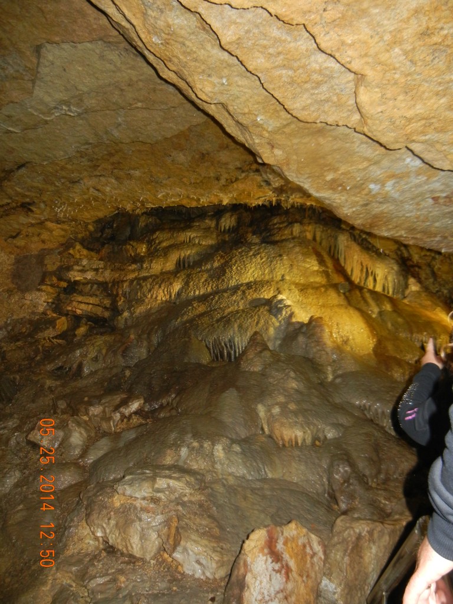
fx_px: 523
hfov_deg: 46.8
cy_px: 302
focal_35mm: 30
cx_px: 226
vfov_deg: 60.0
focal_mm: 5.4
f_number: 3.5
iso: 400
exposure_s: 1/30
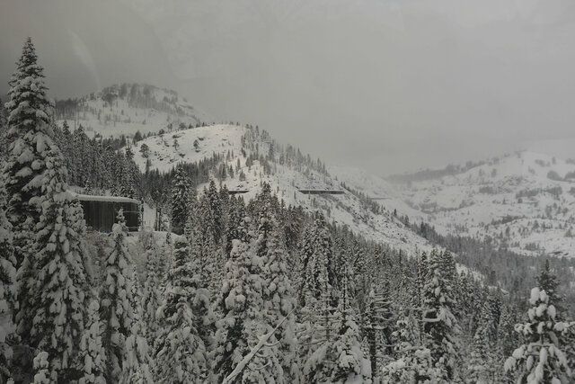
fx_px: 1246
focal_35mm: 78
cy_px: 192
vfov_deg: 17.5
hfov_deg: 26.0
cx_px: 288
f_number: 8
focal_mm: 52
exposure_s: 1/250
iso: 160
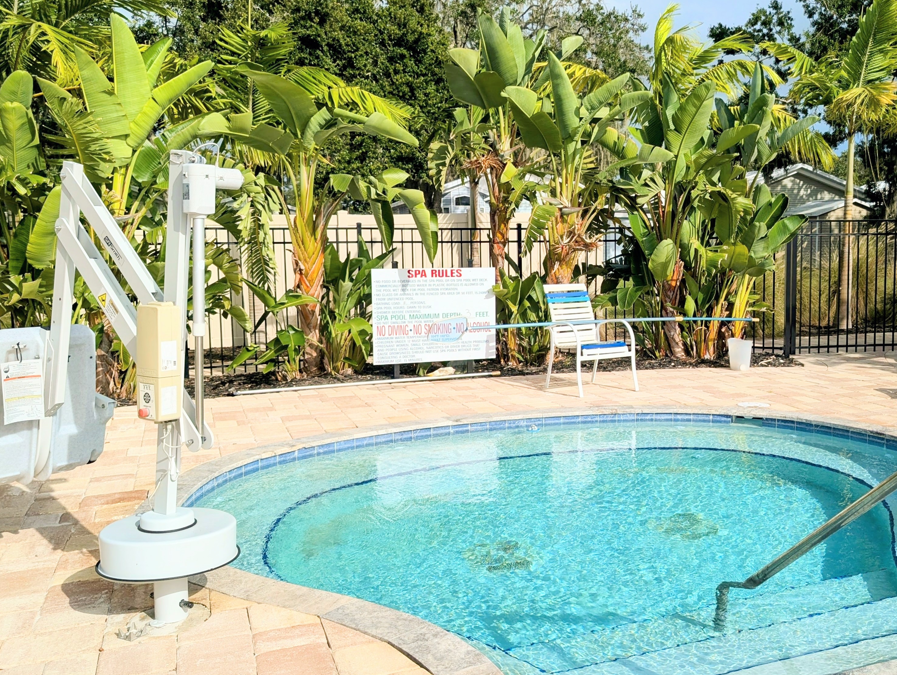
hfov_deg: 59.8
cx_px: 496
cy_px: 289
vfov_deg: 46.8
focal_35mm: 30
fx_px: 778
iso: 21
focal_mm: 6.9
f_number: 1.68
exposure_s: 1/2268
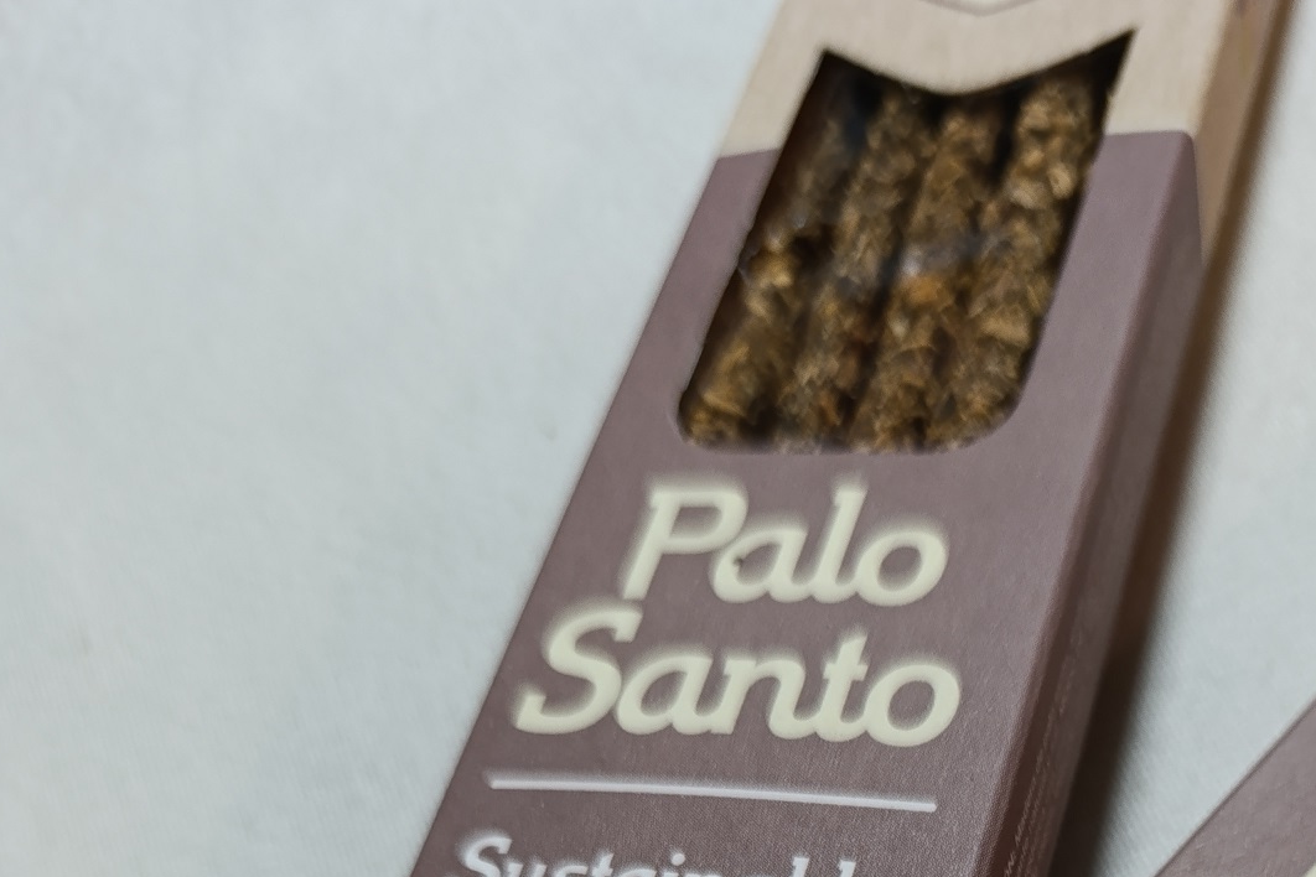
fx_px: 1681
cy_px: 1254
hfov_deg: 42.2
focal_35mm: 46
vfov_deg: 24.1
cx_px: 881
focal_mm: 6.14
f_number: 1.6
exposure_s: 1/50
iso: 800
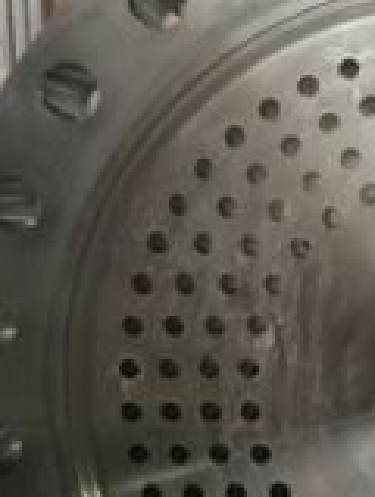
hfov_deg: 15.7
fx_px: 1309
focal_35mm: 91
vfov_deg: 21.0
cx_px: 458
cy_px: 447
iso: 64
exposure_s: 1/17
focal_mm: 4.15
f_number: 2.2
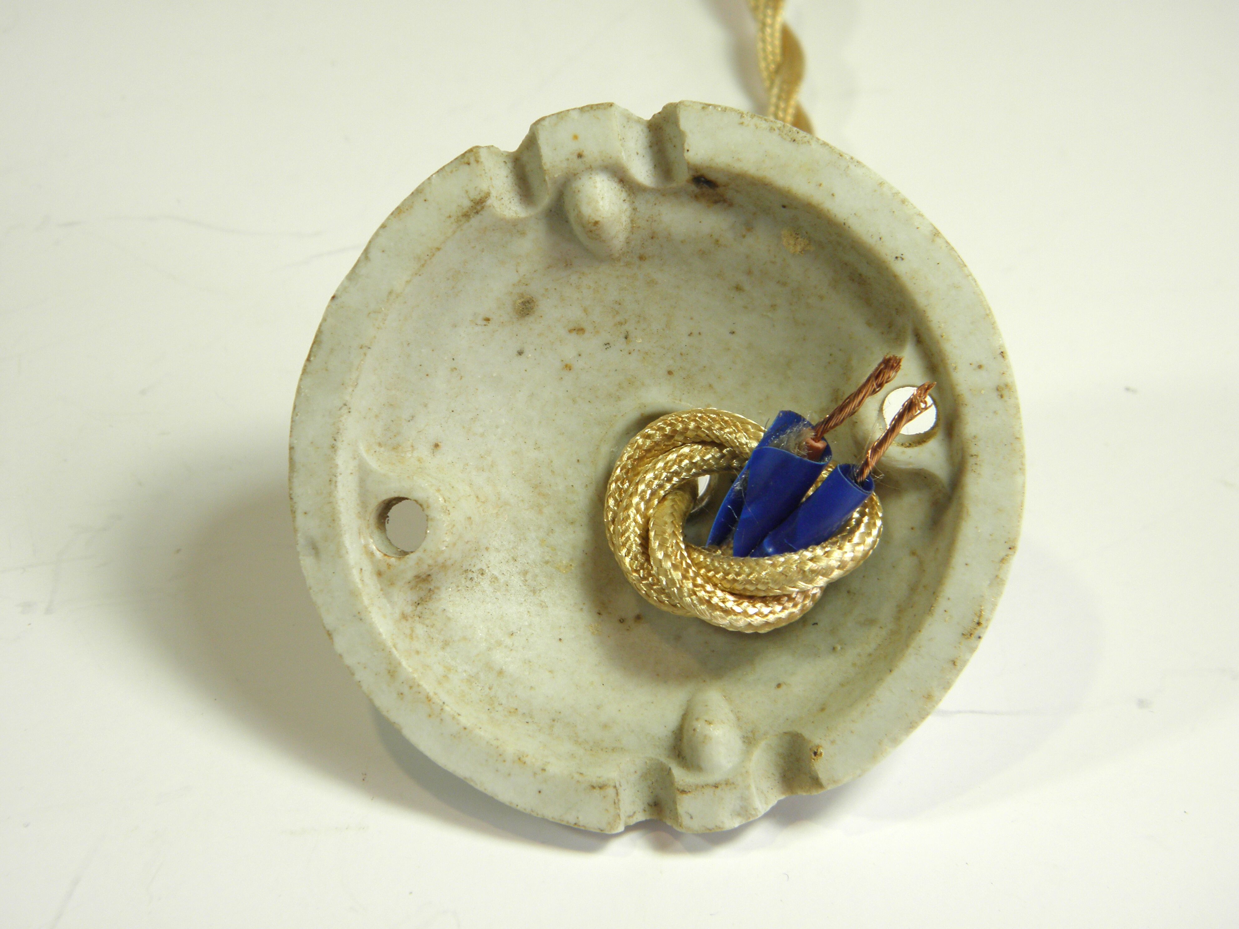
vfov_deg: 18.4
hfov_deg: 24.4
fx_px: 2863
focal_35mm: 80
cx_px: 620
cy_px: 464
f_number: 4.4
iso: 100
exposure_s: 1/80
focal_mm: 14.3
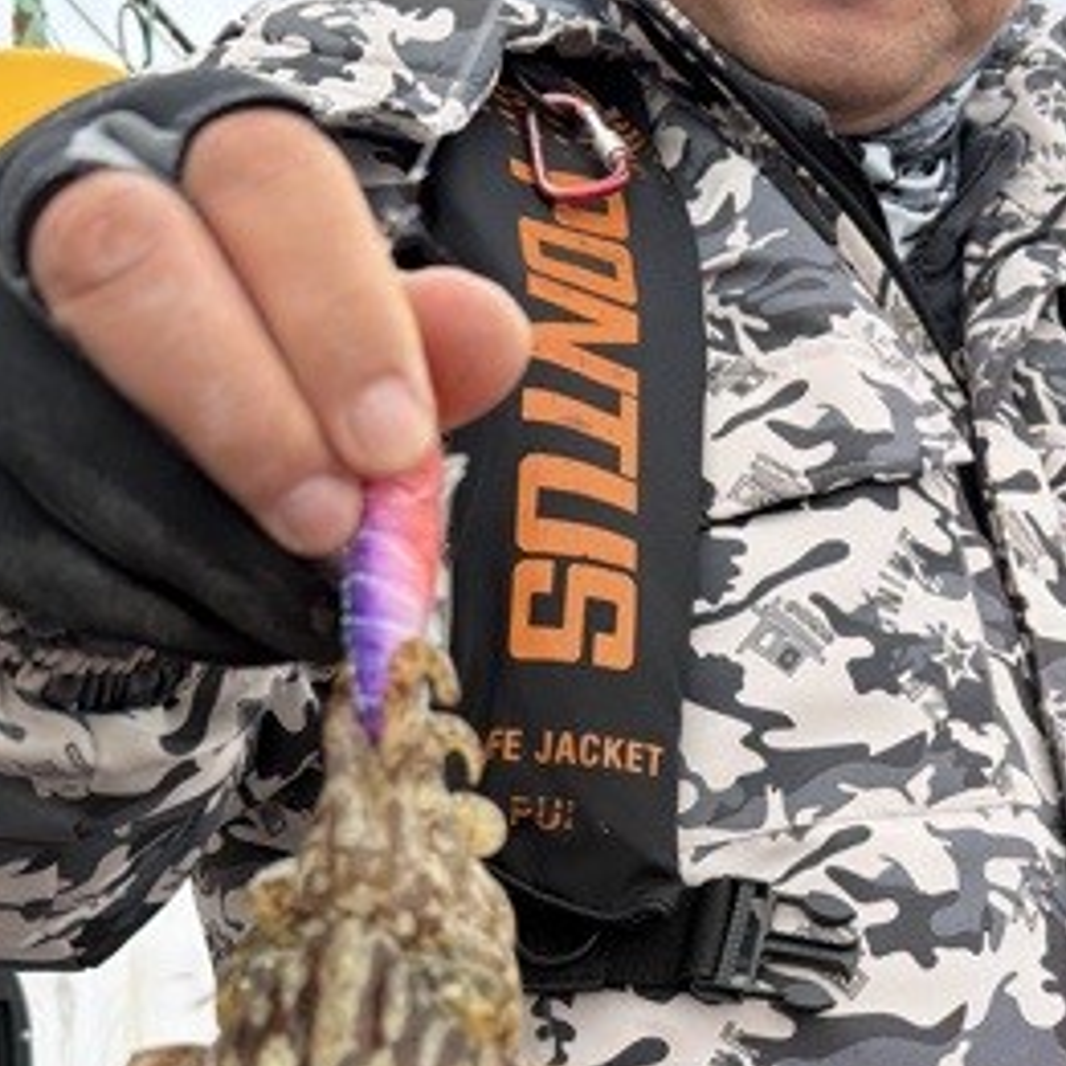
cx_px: 715
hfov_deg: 32.5
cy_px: 1013
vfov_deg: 30.9
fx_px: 1812
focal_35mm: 52
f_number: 1.78
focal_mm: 6.76
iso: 80
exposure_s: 1/1091
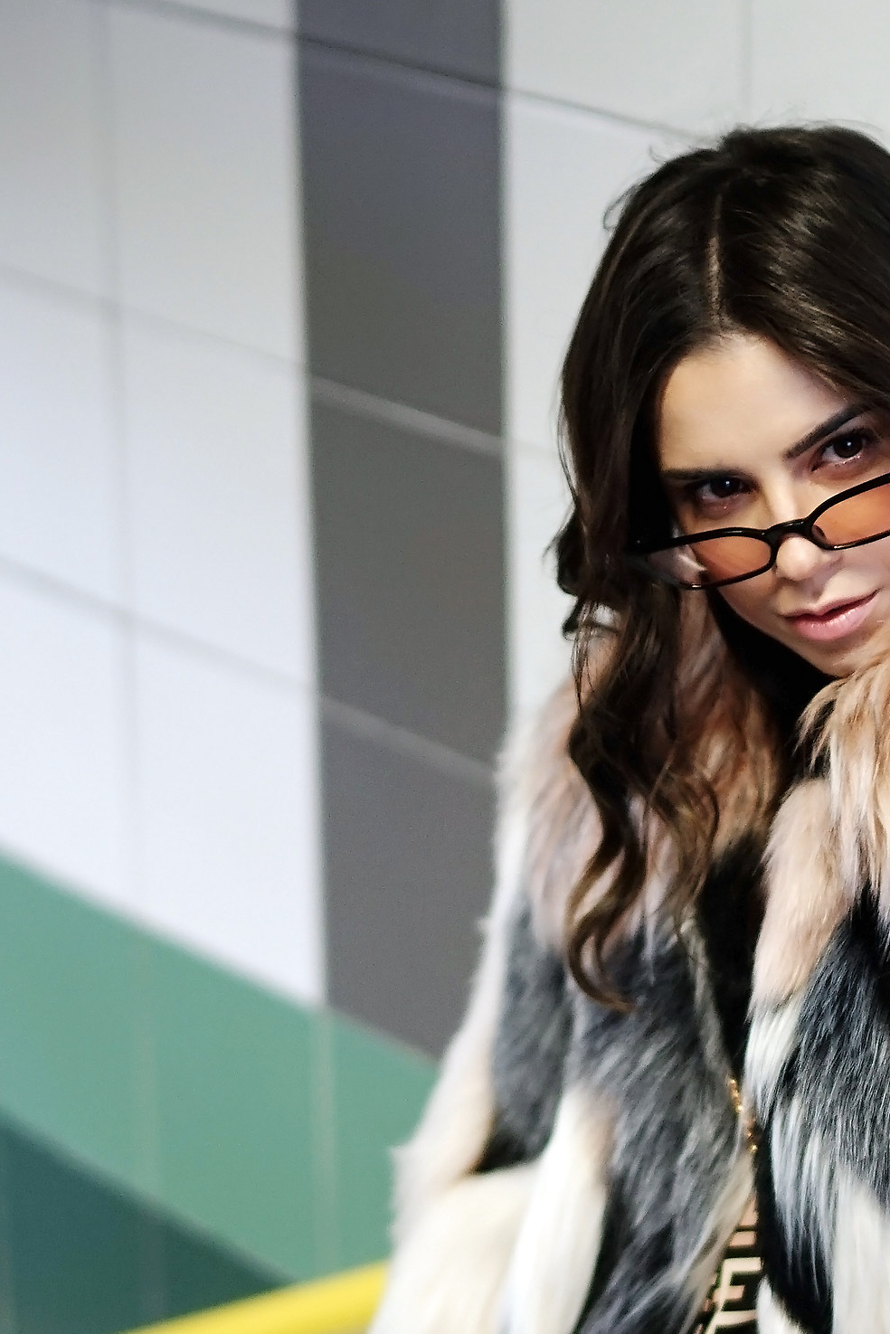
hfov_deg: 11.2
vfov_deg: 16.8
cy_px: 674
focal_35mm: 122
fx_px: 4522
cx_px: 679
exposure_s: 1/40
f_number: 1.4
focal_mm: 50
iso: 500
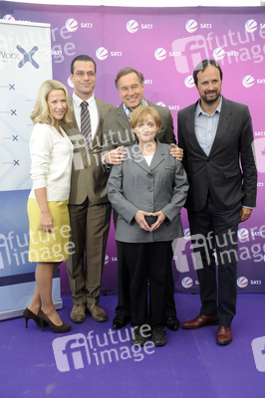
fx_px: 608
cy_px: 199
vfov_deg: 36.3
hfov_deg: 24.6
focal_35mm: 55
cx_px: 132
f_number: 6.3
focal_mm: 55
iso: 320
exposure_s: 1/160
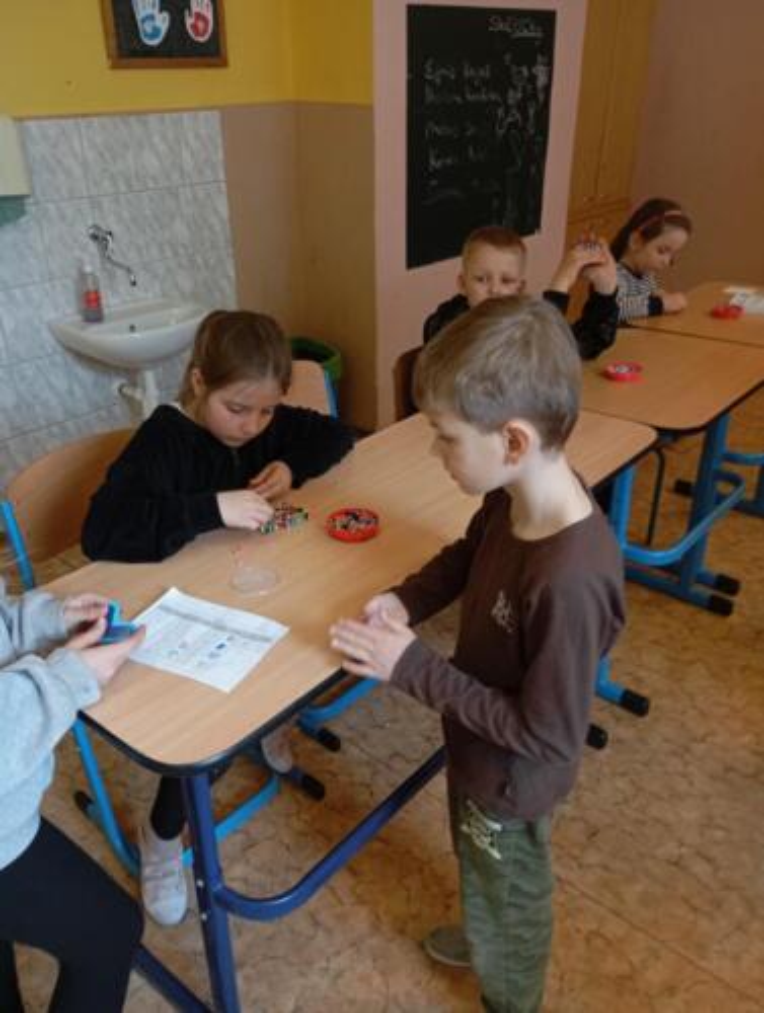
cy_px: 506
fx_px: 821
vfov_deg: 63.3
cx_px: 382
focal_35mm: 28
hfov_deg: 49.9
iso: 529
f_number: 1.8
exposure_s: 1/33.3
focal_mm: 4.27
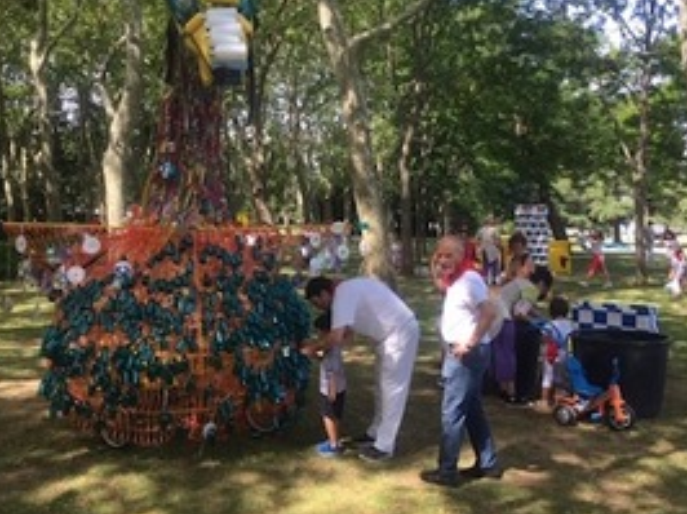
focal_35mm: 38
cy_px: 211
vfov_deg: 37.5
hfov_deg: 49.0
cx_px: 331
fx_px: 753
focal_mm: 4.15
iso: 25
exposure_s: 1/250
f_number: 2.2
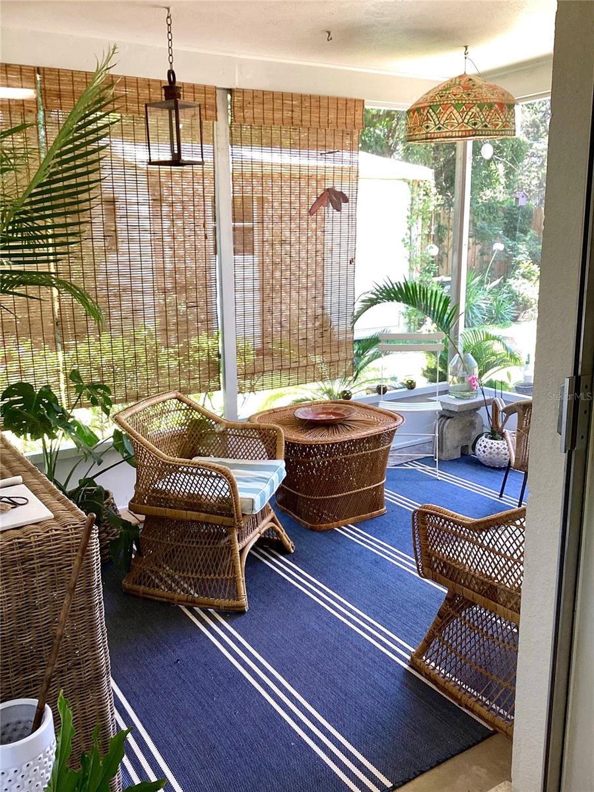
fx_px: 709
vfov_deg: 58.4
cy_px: 396
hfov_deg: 45.4
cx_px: 297
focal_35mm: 31
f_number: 2.4
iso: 64
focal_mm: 3.3
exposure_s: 1/50
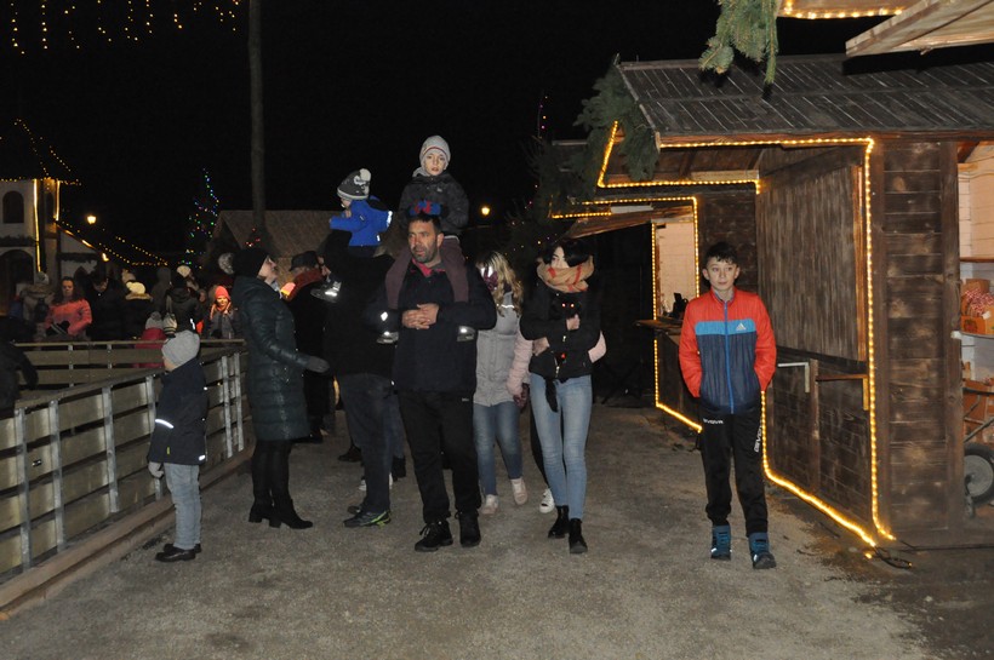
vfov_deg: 31.8
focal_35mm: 42
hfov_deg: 46.4
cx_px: 497
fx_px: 1158
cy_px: 330
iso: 3200
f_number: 5
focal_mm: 28
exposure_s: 1/125
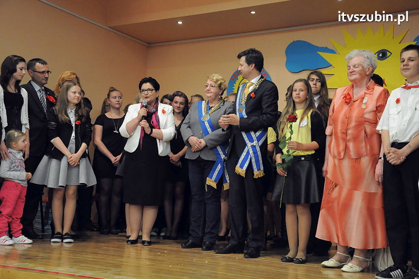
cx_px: 210
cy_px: 140
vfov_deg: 28.0
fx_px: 558
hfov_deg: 41.1
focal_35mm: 48
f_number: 5.6
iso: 2500
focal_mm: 32
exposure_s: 1/80
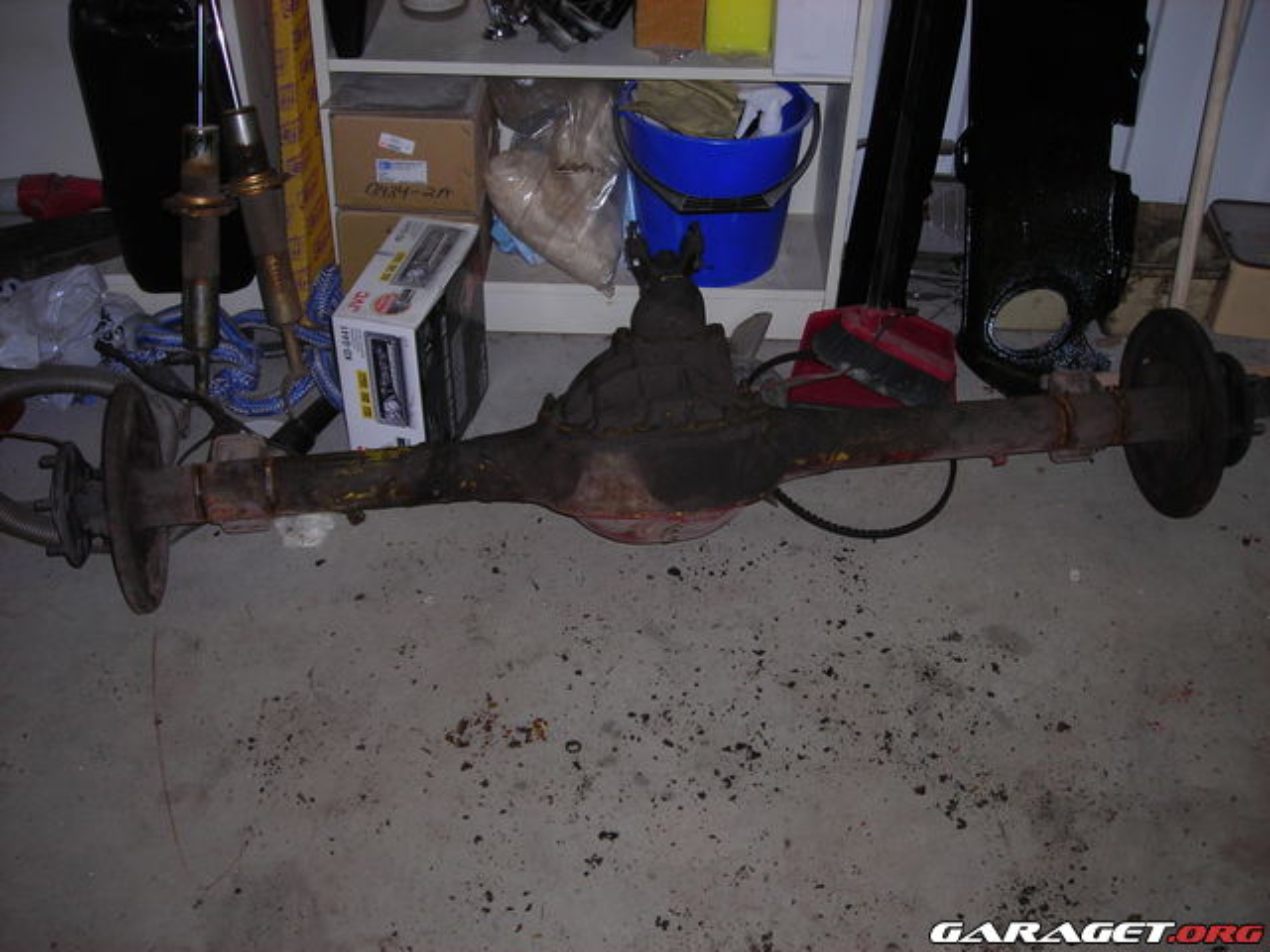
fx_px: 1394
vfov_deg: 37.7
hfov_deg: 49.0
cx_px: 635
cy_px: 476
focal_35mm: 38
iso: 51
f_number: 3.2
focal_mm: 6.3
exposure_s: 1/60.1
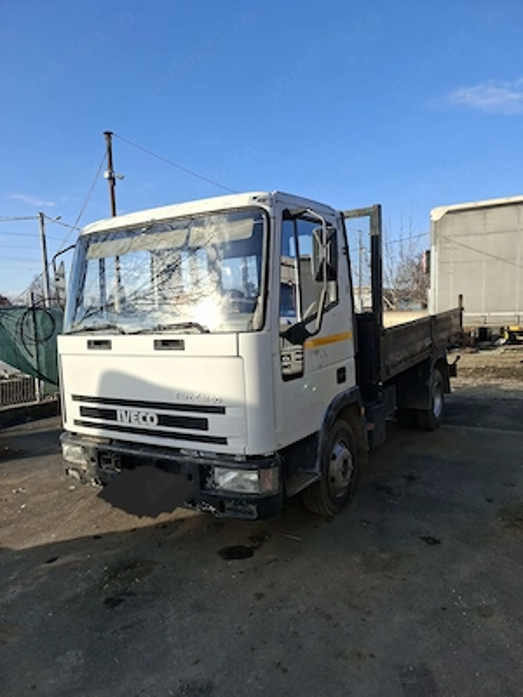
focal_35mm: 23
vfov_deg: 73.9
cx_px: 262
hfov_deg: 58.9
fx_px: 463
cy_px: 348
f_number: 1.8
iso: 50
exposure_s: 1/1250
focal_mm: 5.54
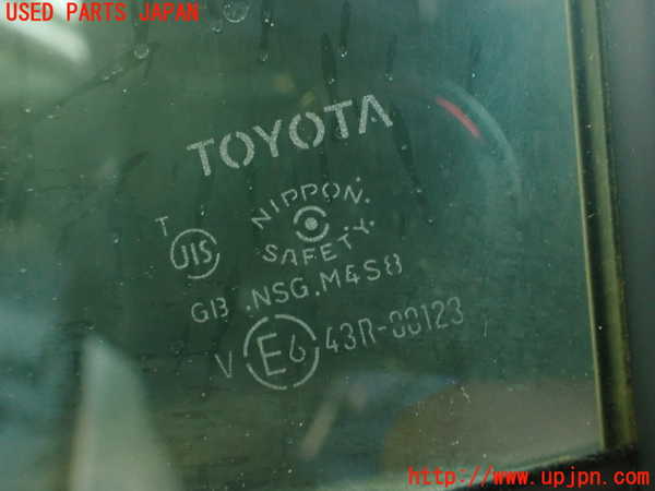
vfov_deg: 44.2
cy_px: 246
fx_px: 606
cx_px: 328
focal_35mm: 32
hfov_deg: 56.8
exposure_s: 1/15
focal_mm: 5.79
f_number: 2.4
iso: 800
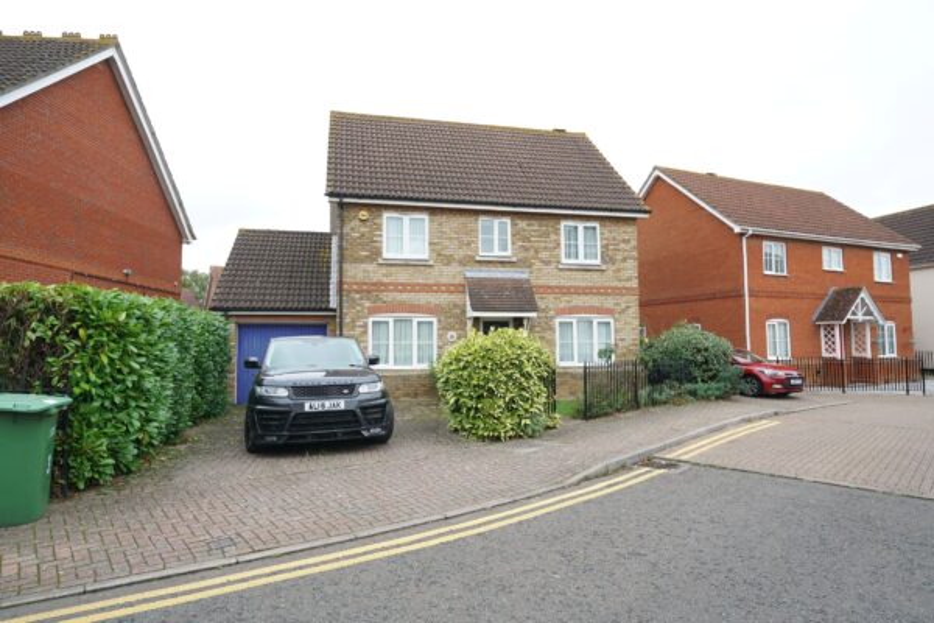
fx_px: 545
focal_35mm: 21
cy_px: 312
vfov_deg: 59.5
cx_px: 467
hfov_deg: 81.2
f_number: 6.3
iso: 400
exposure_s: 1/125
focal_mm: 21
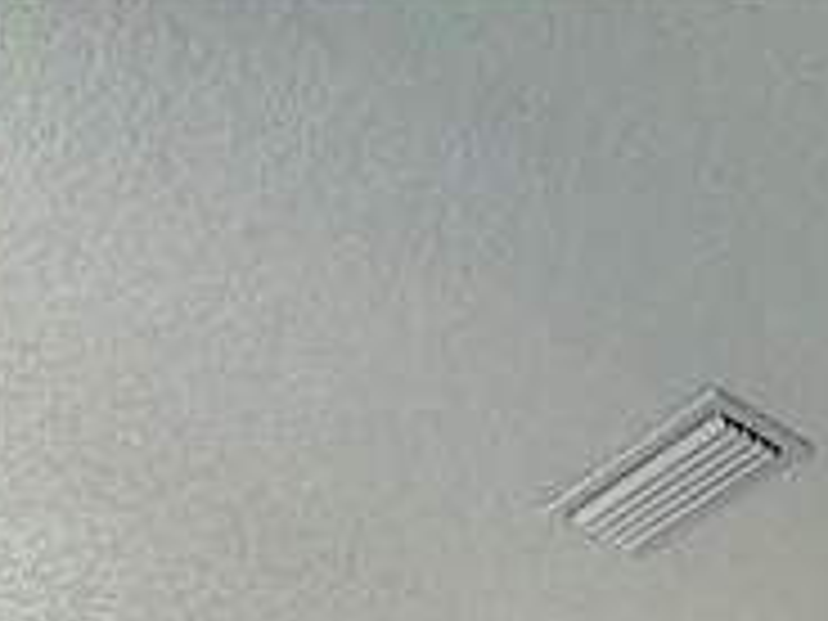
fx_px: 1866
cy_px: 1706
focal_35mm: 78
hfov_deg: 24.6
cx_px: 657
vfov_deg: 12.3
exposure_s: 1/120
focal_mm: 2.22
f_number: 2.2
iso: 160
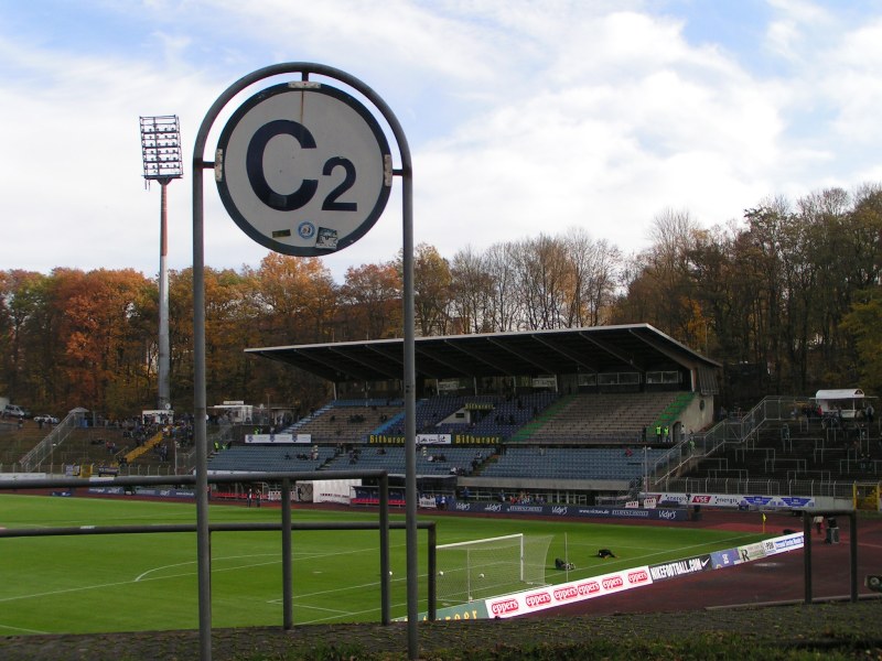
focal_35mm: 47
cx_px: 441
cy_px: 330
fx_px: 1198
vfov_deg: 30.9
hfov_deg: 40.4
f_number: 5.6
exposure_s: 1/200
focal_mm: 7.3
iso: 50
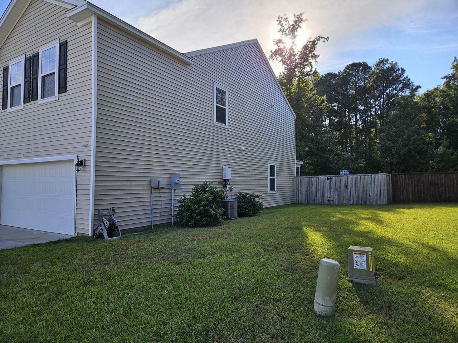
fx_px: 304
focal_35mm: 23
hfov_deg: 73.9
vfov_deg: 58.9
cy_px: 172
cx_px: 229
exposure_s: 1/917
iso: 25
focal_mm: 5.4
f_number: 1.8
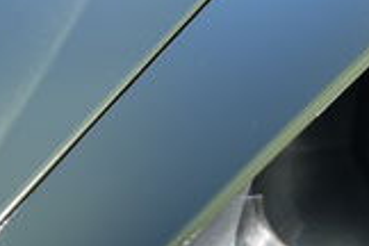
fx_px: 2573
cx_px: 777
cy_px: 84
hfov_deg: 7.8
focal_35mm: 251
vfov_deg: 5.5
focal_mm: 35.3
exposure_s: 1/90
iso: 125
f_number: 5.6
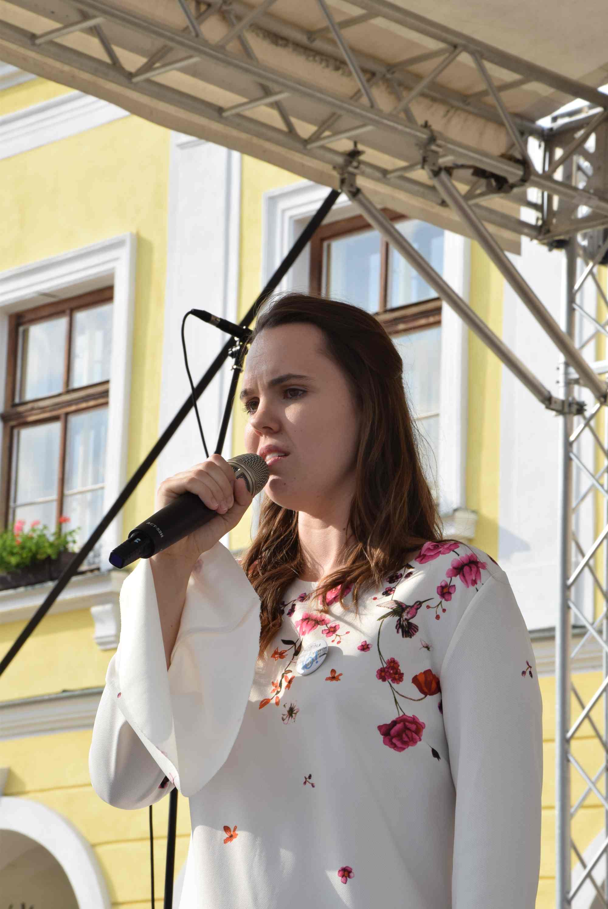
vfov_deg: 17.0
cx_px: 304
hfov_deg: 11.4
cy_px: 454
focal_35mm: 120
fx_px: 3034
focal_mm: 80
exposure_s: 1/200
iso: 400
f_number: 13
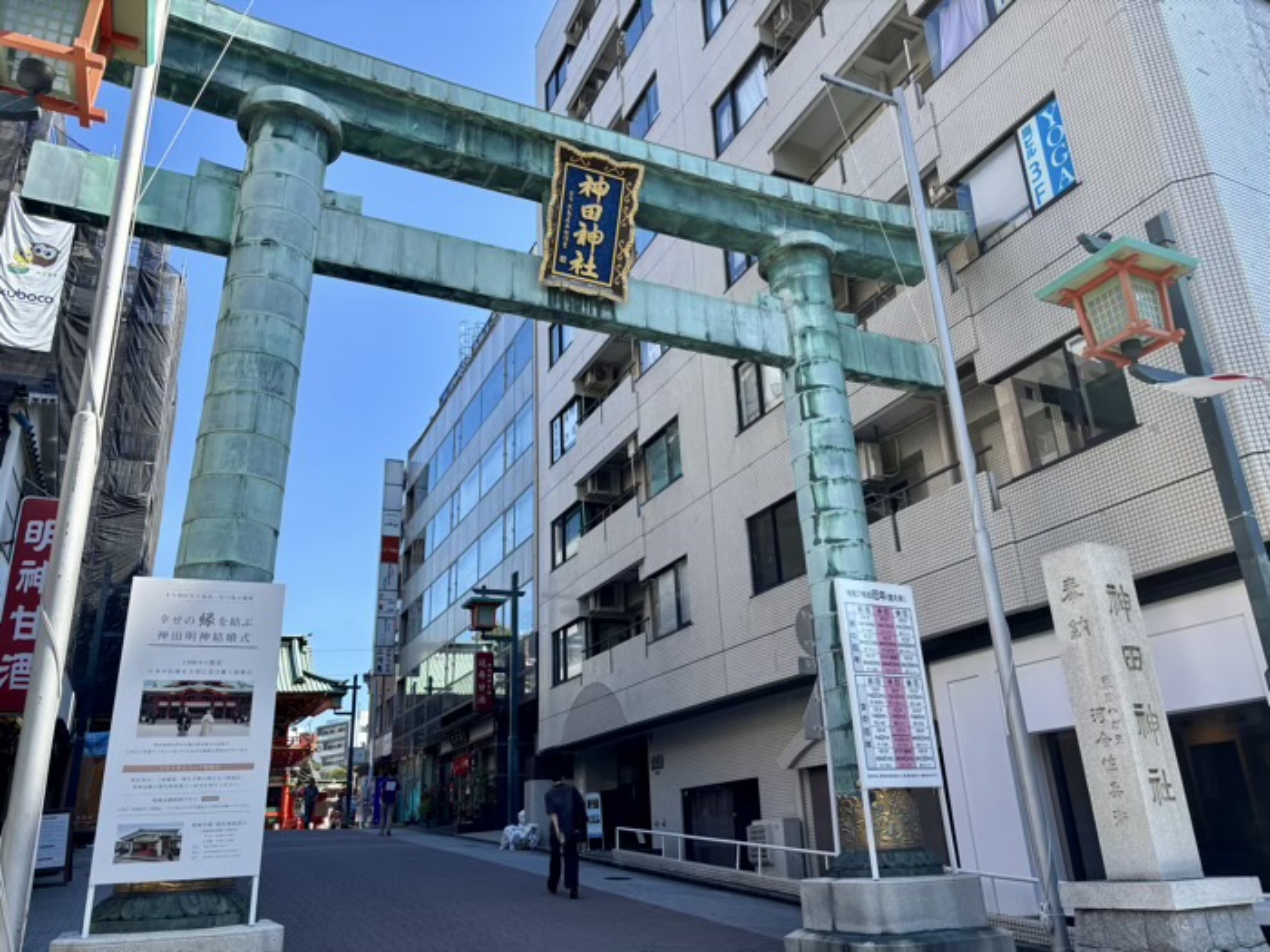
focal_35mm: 26
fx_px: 954
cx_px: 635
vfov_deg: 53.1
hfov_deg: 67.3
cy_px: 476
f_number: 1.6
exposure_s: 1/1233
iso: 50
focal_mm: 5.96
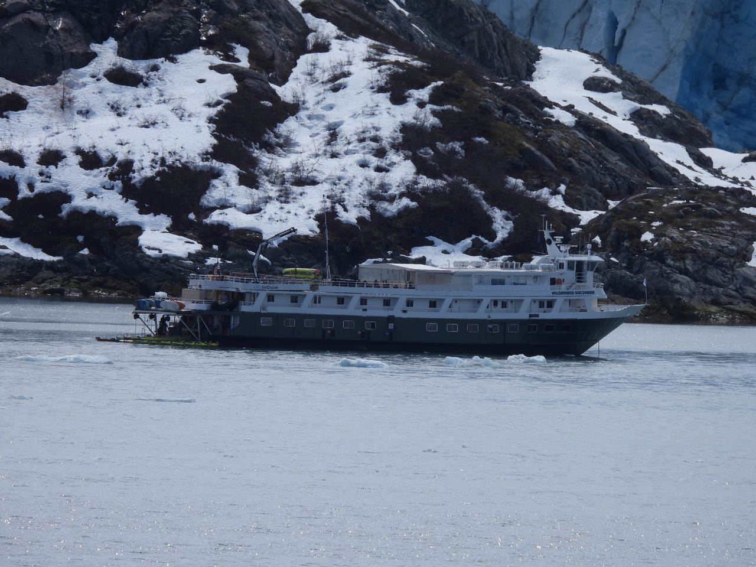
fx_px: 17472
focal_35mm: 800
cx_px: 378
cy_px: 284
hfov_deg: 2.5
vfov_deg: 1.9
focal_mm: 143
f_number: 5.6
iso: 100
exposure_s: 1/1600
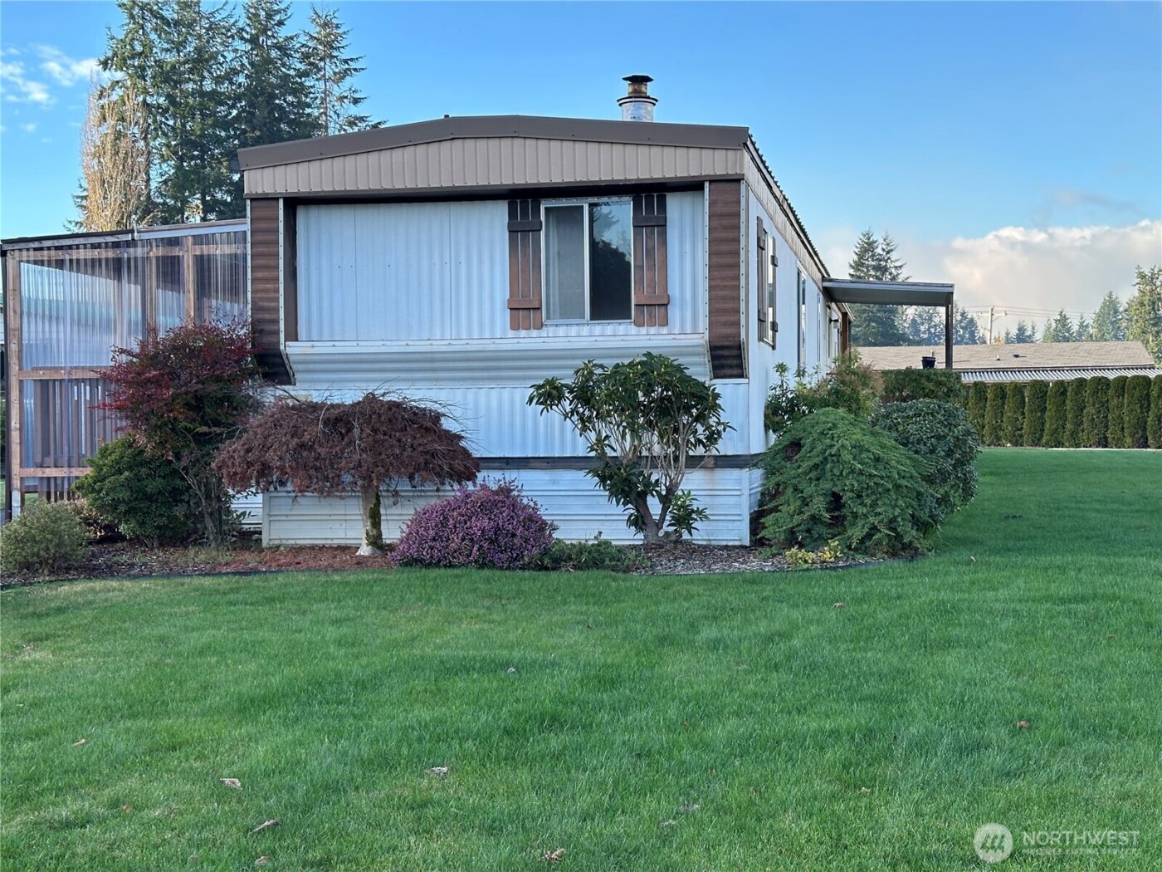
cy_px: 436
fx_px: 1611
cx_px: 581
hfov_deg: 39.7
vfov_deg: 30.3
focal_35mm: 48
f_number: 1.78
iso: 64
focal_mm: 6.86
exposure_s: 1/729
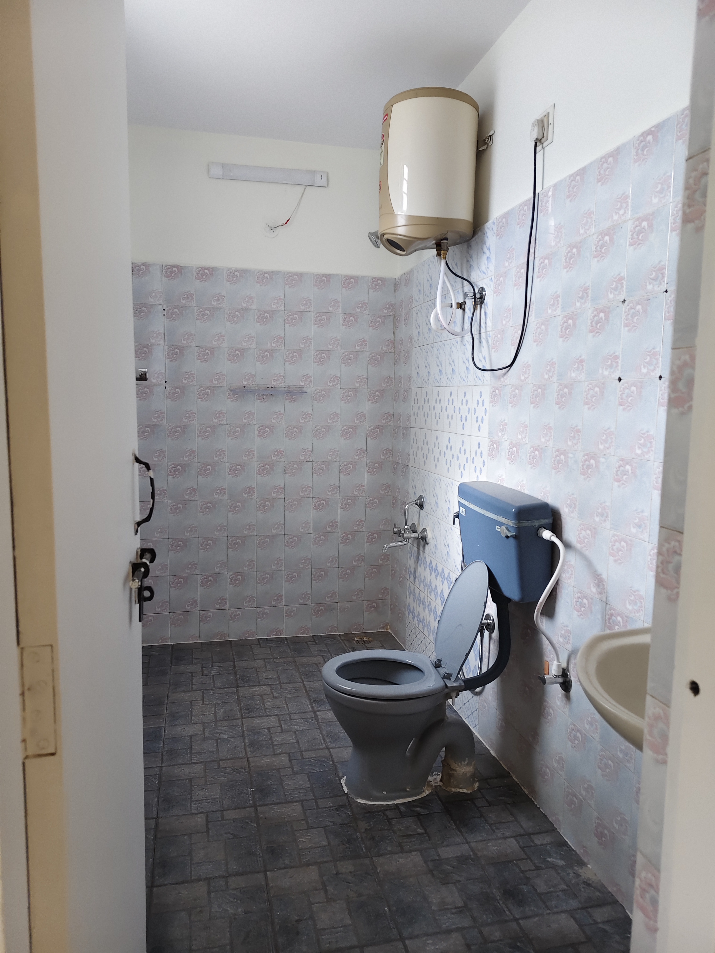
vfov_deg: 71.6
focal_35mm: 24
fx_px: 661
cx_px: 358
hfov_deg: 56.8
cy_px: 476
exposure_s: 1/50
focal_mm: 5.56
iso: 784
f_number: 1.88
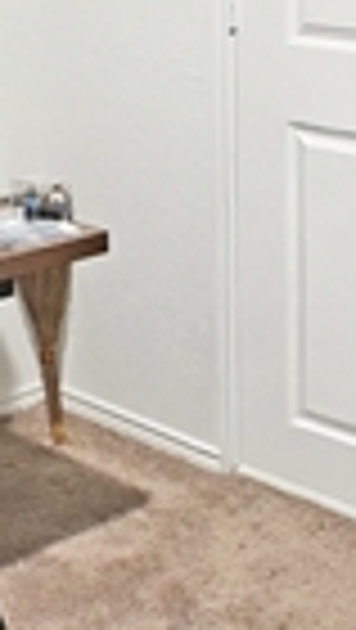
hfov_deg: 13.9
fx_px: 1440
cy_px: 18
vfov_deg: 23.8
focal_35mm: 86
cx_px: 0
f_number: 3.5
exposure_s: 1/20
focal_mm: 12
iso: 640
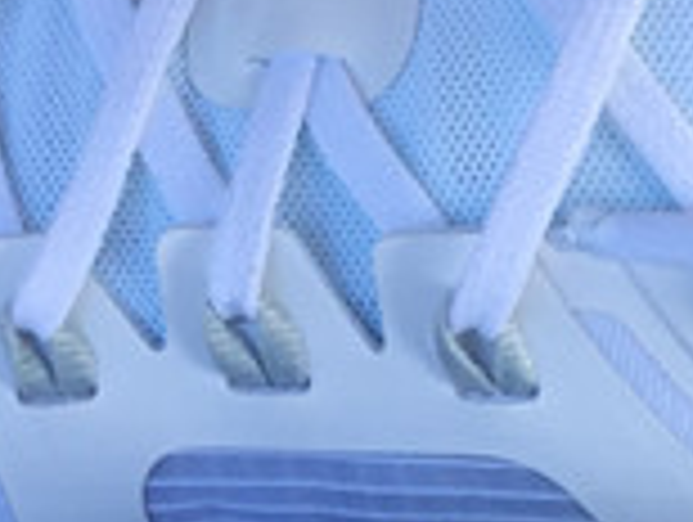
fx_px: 3629
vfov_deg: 8.2
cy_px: 547
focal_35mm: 181
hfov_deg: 10.9
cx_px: 284
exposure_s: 1/180
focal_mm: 3.3
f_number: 2.4
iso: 25
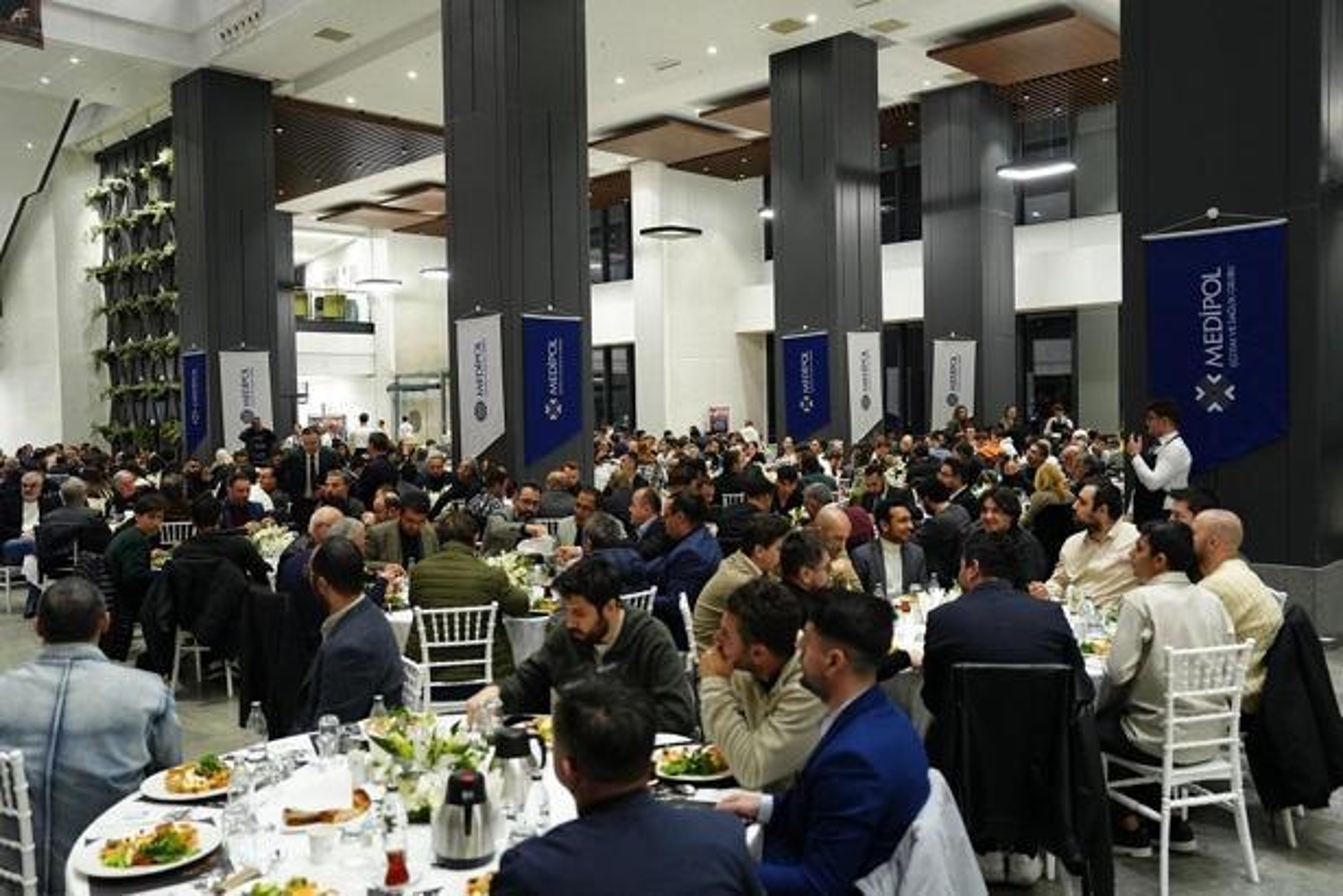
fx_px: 1119
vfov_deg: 43.6
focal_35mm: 30
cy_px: 448
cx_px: 672
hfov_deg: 61.9
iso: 3200
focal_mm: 30
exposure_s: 1/125
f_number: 2.8
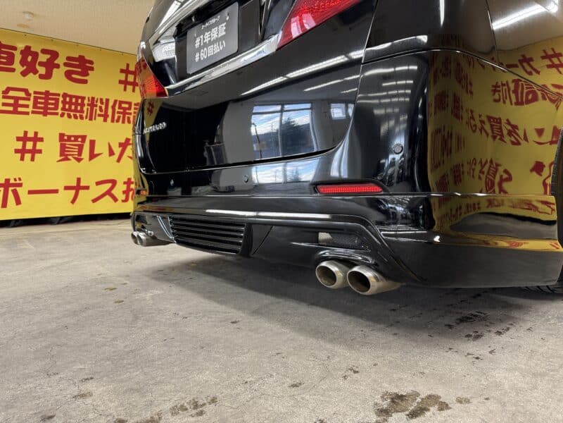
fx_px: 390
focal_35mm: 24
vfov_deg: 56.8
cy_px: 212
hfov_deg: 71.6
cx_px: 282
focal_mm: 6.76
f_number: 1.78
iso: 125
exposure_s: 1/50
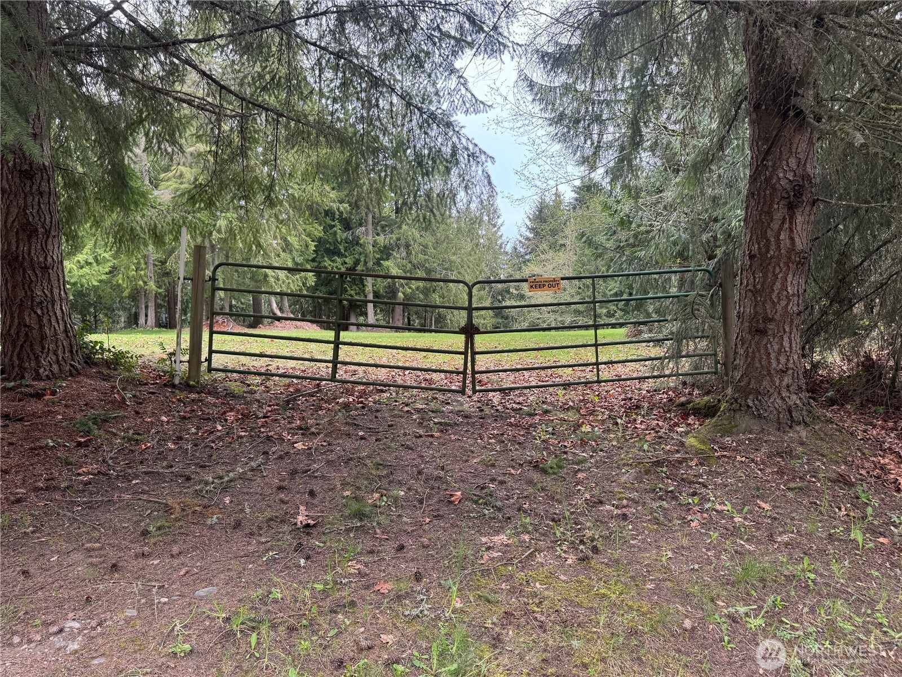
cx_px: 451
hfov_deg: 71.6
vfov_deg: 56.8
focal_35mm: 24
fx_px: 625
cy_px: 338
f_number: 1.78
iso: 80
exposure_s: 1/399
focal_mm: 6.76
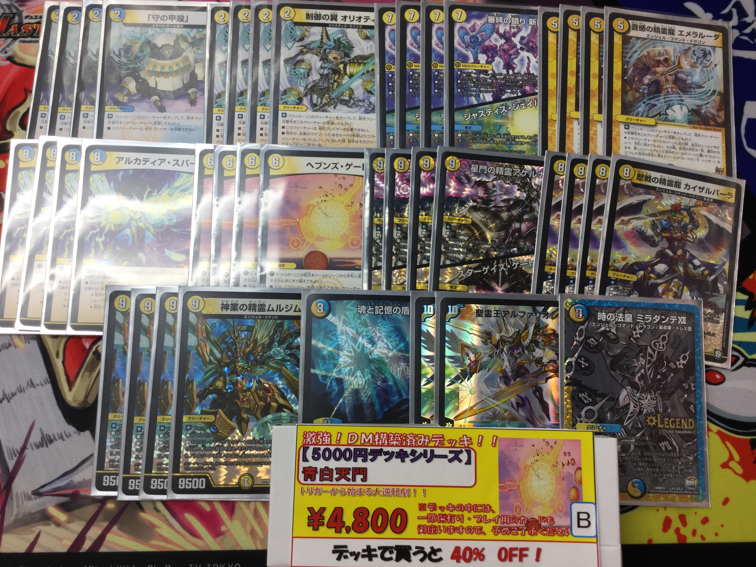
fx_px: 677
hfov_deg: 58.4
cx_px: 378
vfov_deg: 45.4
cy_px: 284
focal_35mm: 31
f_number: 2.4
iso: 32
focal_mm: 3.3
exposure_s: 1/60
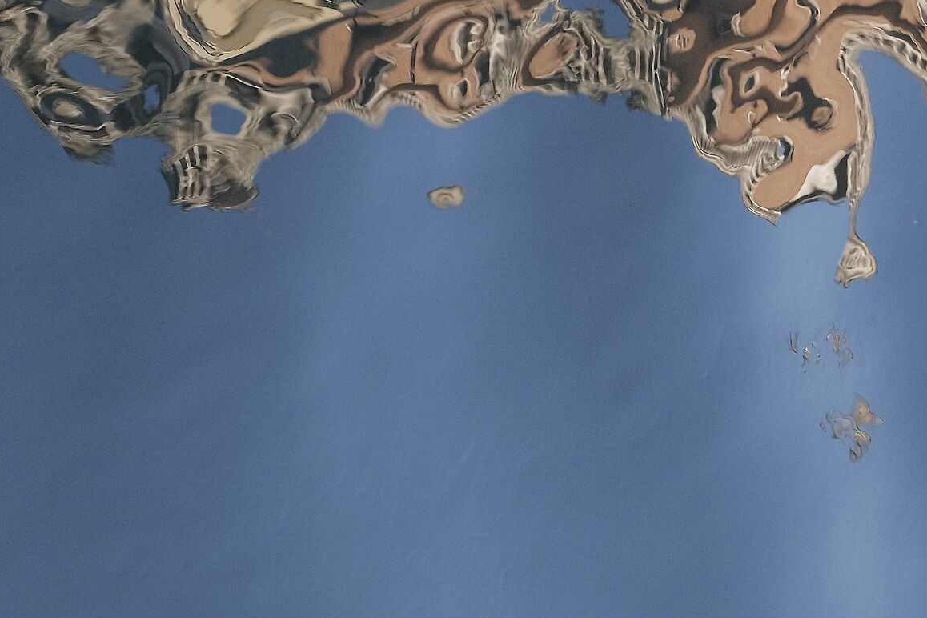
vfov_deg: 8.0
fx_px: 4429
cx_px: 853
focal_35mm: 172
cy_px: 98
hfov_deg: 11.9
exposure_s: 1/60
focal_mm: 55
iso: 640
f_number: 8
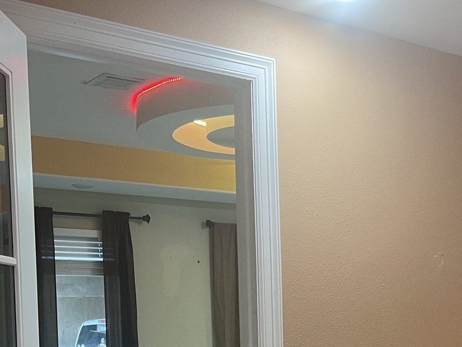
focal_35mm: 60
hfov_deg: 30.9
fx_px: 801
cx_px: 402
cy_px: 353
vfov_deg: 23.3
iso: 125
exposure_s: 1/60
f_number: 1.6
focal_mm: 5.1
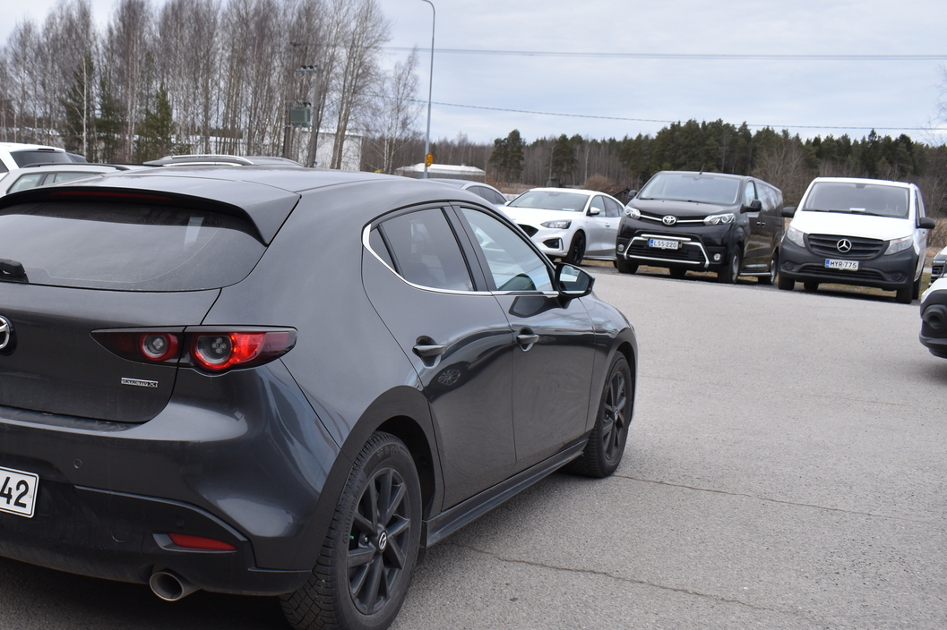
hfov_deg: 41.6
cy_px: 315
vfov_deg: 29.2
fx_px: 1210
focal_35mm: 46
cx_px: 247
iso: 200
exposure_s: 1/250
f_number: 6.7
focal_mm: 20
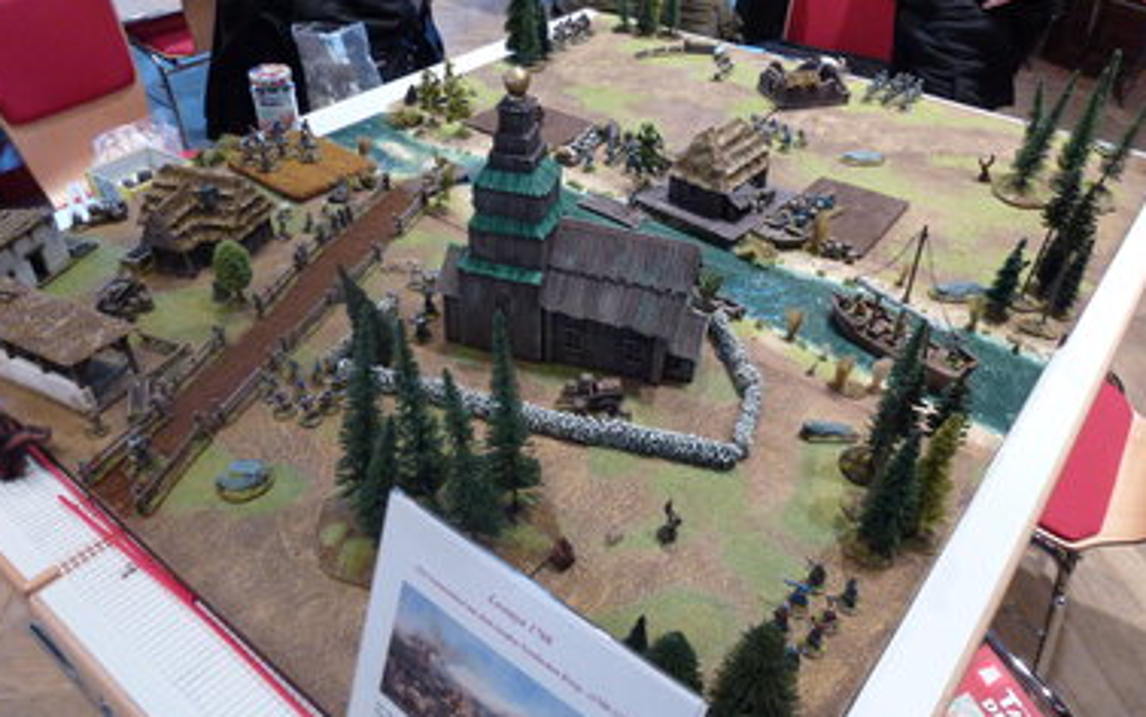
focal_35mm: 27
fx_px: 844
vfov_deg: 46.0
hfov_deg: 68.4
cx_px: 565
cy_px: 380
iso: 200
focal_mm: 4.3
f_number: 3.3
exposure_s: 1/10
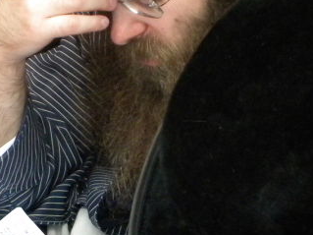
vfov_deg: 16.4
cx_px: 51
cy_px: 98
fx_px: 813
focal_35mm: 90
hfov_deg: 21.4
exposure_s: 1/490
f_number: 3.5
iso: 400
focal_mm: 5
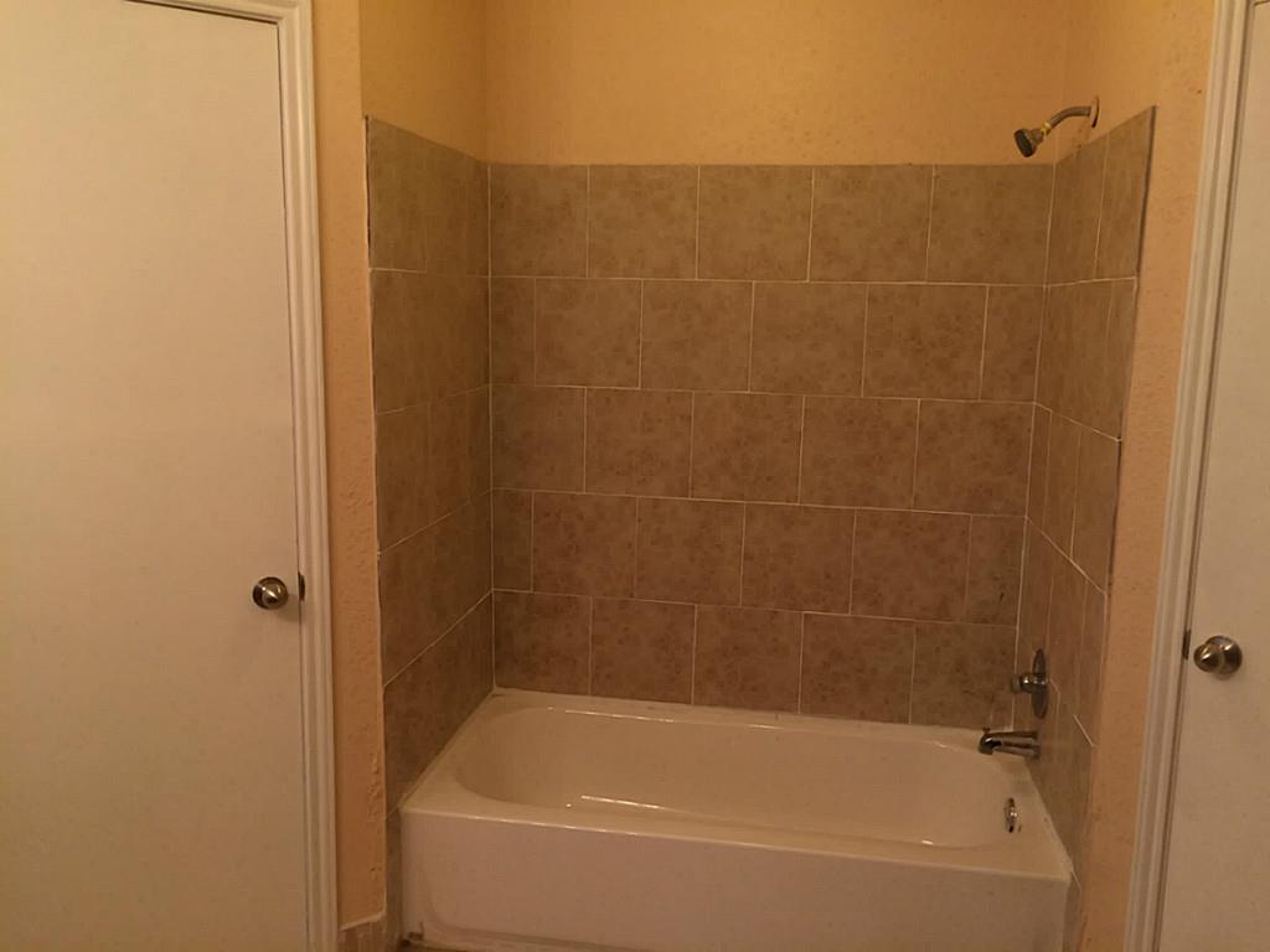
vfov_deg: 48.2
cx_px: 635
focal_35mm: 29
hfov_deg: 61.7
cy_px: 476
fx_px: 1064
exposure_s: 1/30
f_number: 2.2
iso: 100
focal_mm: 4.15
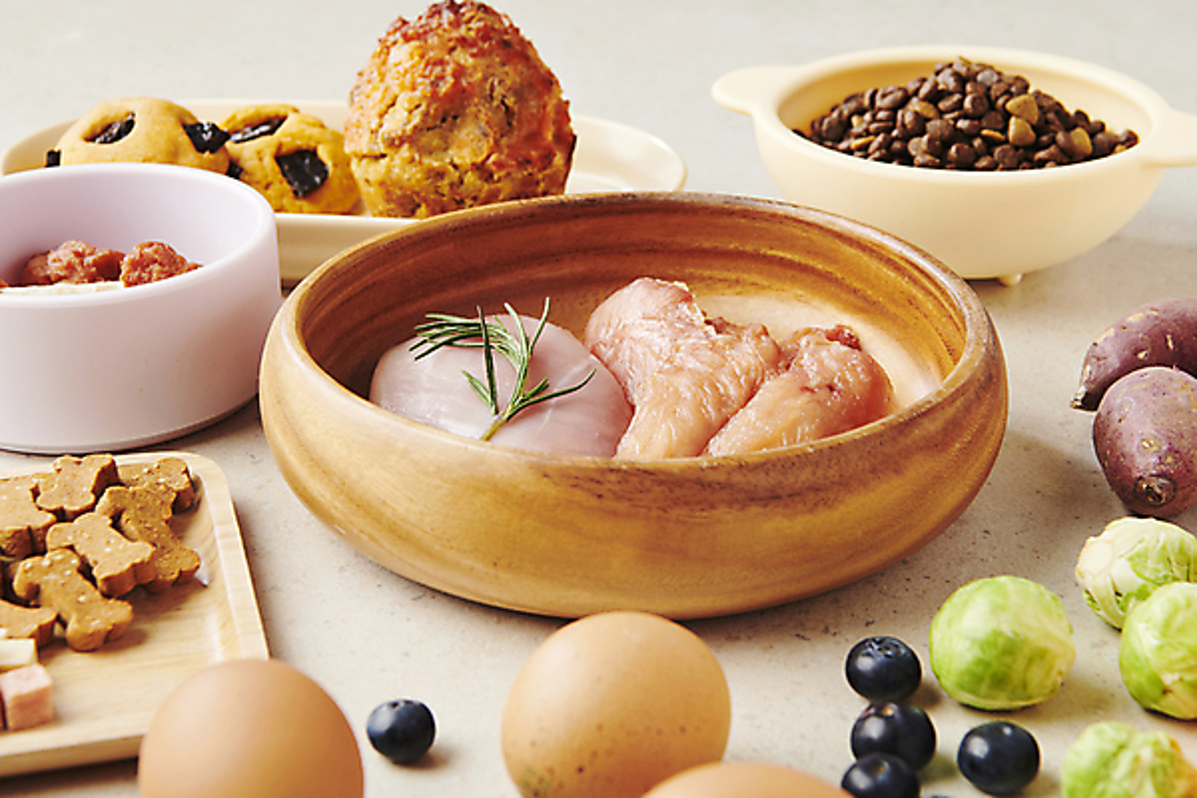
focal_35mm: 70
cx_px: 598
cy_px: 399
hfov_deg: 28.8
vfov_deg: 19.5
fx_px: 2327
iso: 64
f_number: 11
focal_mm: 70
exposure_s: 1/125
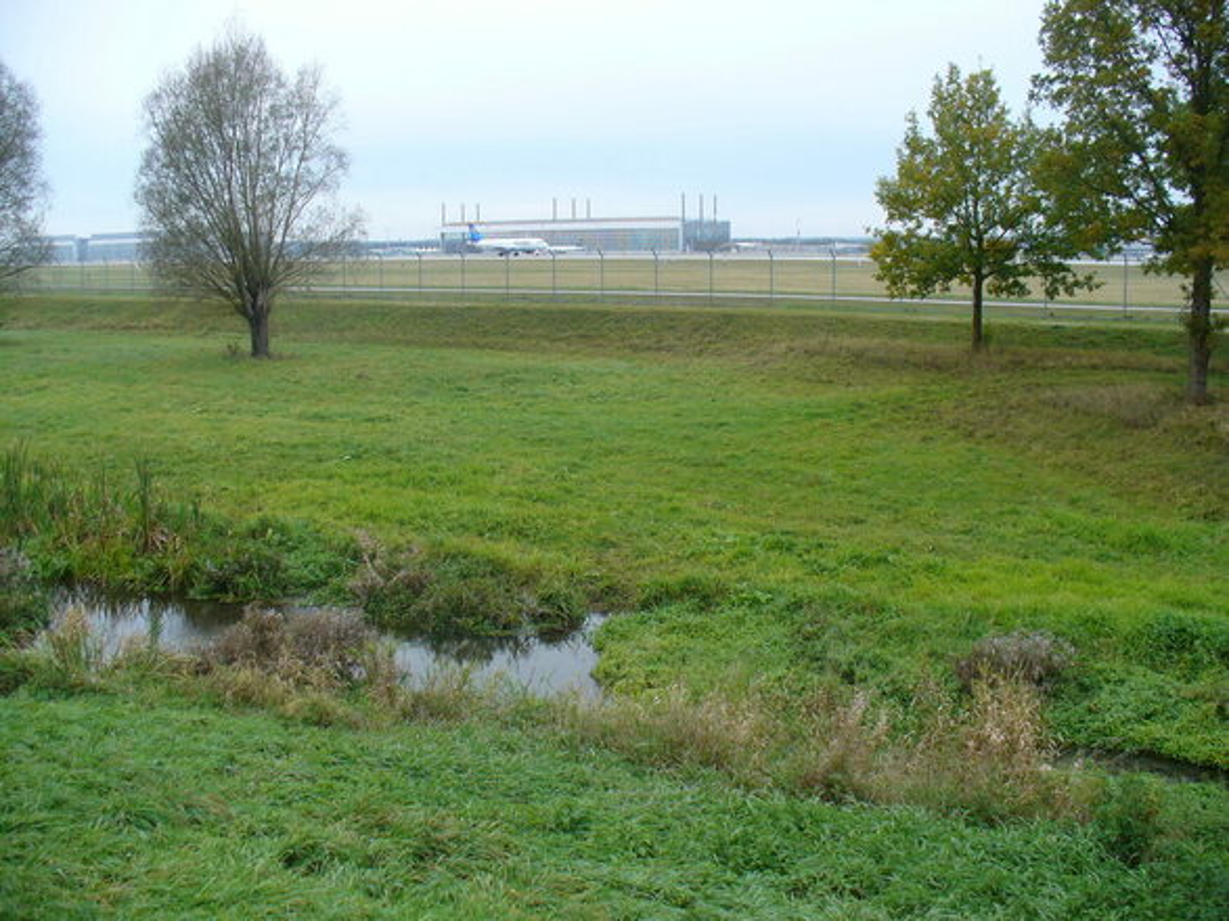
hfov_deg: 50.1
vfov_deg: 38.7
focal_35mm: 37
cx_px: 614
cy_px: 460
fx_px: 1313
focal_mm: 6.1
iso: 64
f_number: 2.8
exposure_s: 1/160
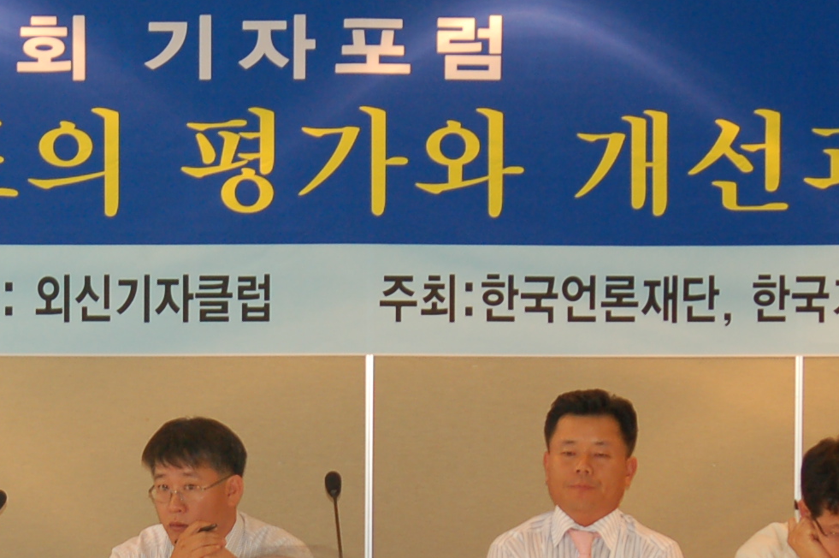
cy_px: 501
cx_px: 151
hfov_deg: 11.1
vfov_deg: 7.4
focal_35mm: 184
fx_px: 4284
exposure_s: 1/60
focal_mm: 40
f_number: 2.8
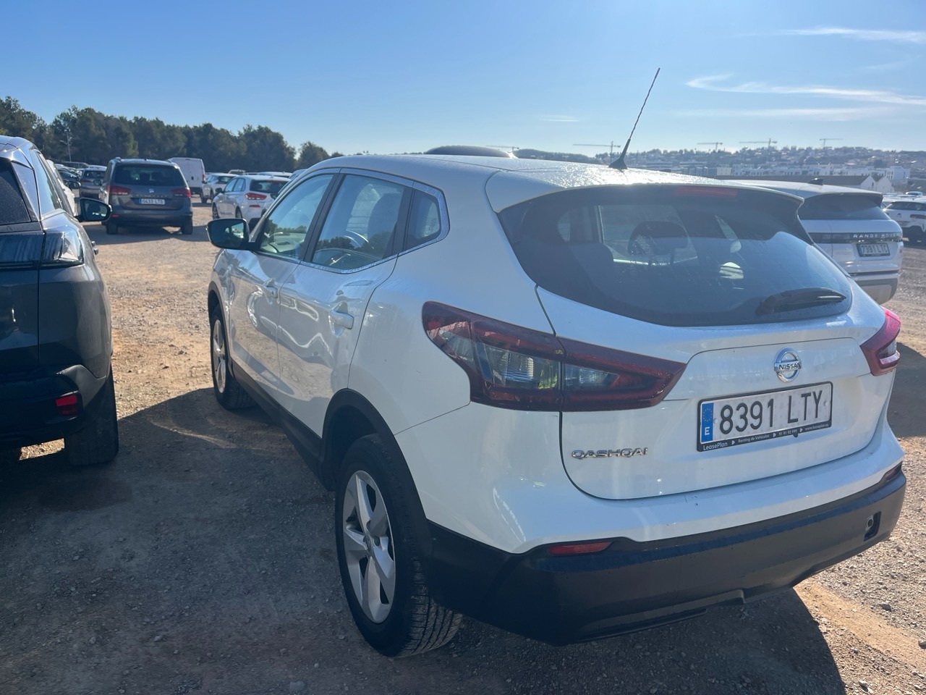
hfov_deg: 67.3
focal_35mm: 26
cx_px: 463
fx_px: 696
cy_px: 348
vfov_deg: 53.1
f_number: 1.6
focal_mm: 5.1
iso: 50
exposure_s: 1/3623
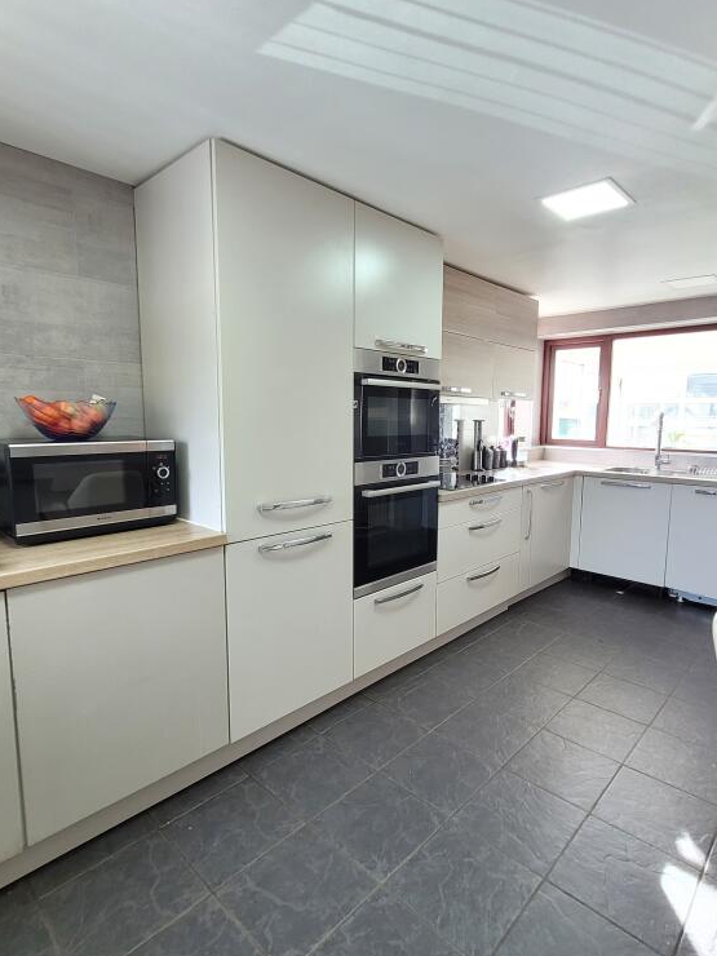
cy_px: 469
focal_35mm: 18
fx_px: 497
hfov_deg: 71.5
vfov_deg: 87.7
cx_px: 386
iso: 160
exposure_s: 1/50
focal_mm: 1.74
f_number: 2.2
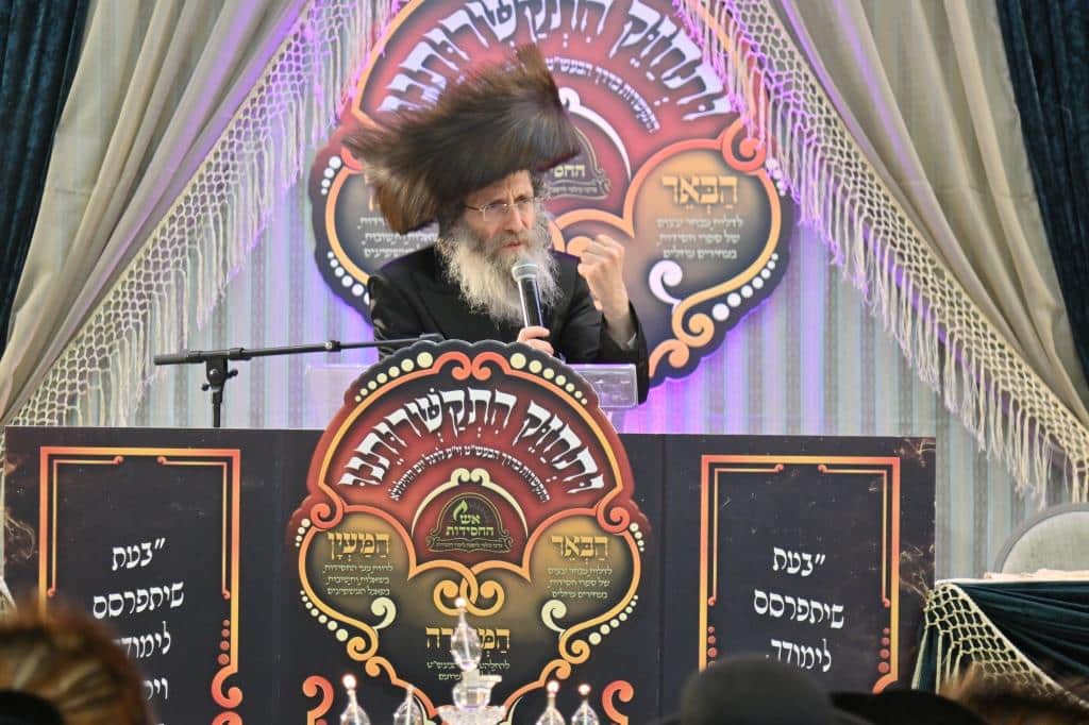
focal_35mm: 157
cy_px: 362
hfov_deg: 13.1
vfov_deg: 8.7
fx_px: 4747
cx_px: 544
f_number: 4
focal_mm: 105
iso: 640
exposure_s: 1/160
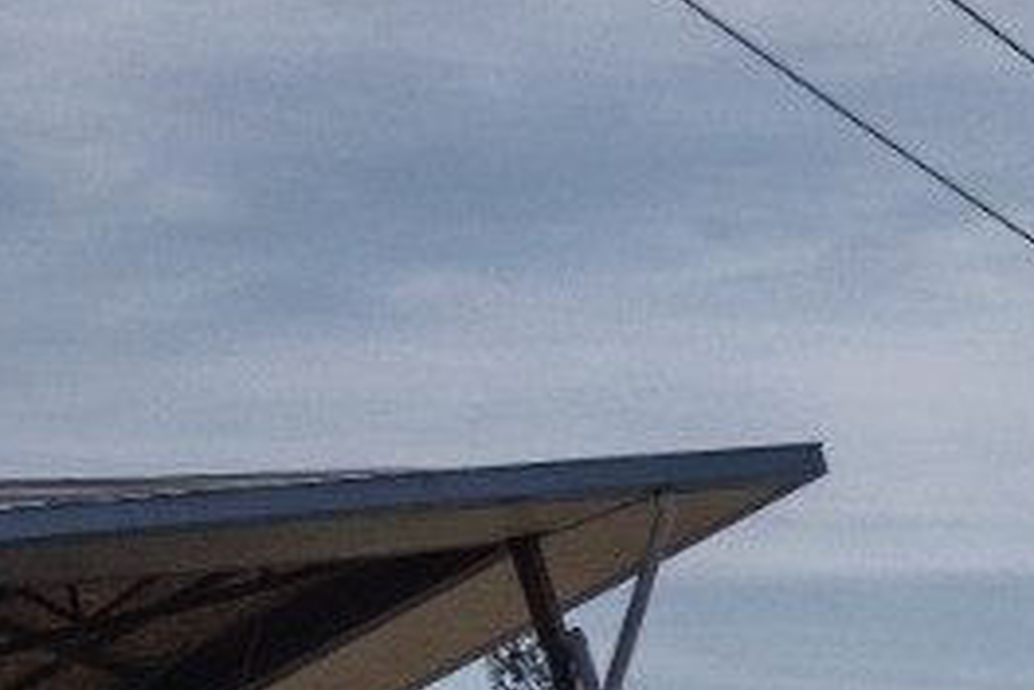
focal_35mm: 338
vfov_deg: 4.0
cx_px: 999
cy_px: 1223
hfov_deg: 6.1
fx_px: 9707
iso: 200
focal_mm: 55
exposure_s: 1/12800
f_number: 2.8
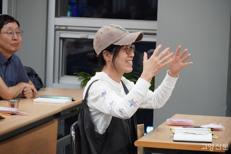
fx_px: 1001
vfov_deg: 8.8
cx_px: 116
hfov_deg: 13.2
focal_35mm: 156
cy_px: 77
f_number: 5.6
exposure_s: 1/160
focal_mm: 104
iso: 6400
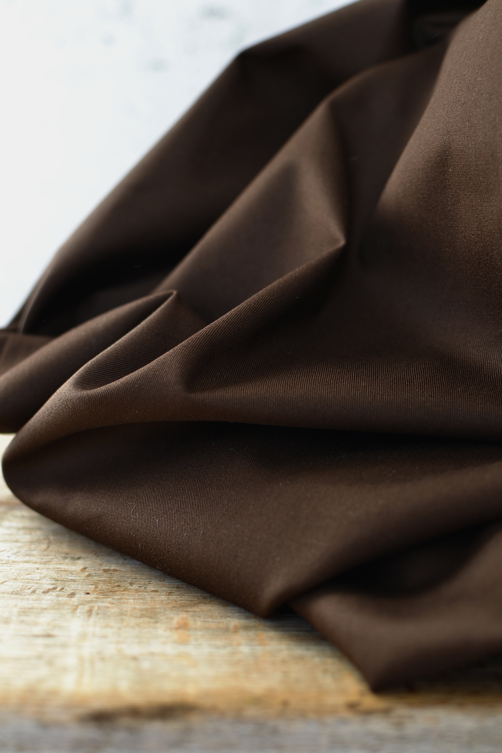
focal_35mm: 52
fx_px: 1098
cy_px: 376
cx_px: 251
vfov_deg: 37.9
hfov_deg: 25.8
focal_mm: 35
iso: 100
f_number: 3.5
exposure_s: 1/50
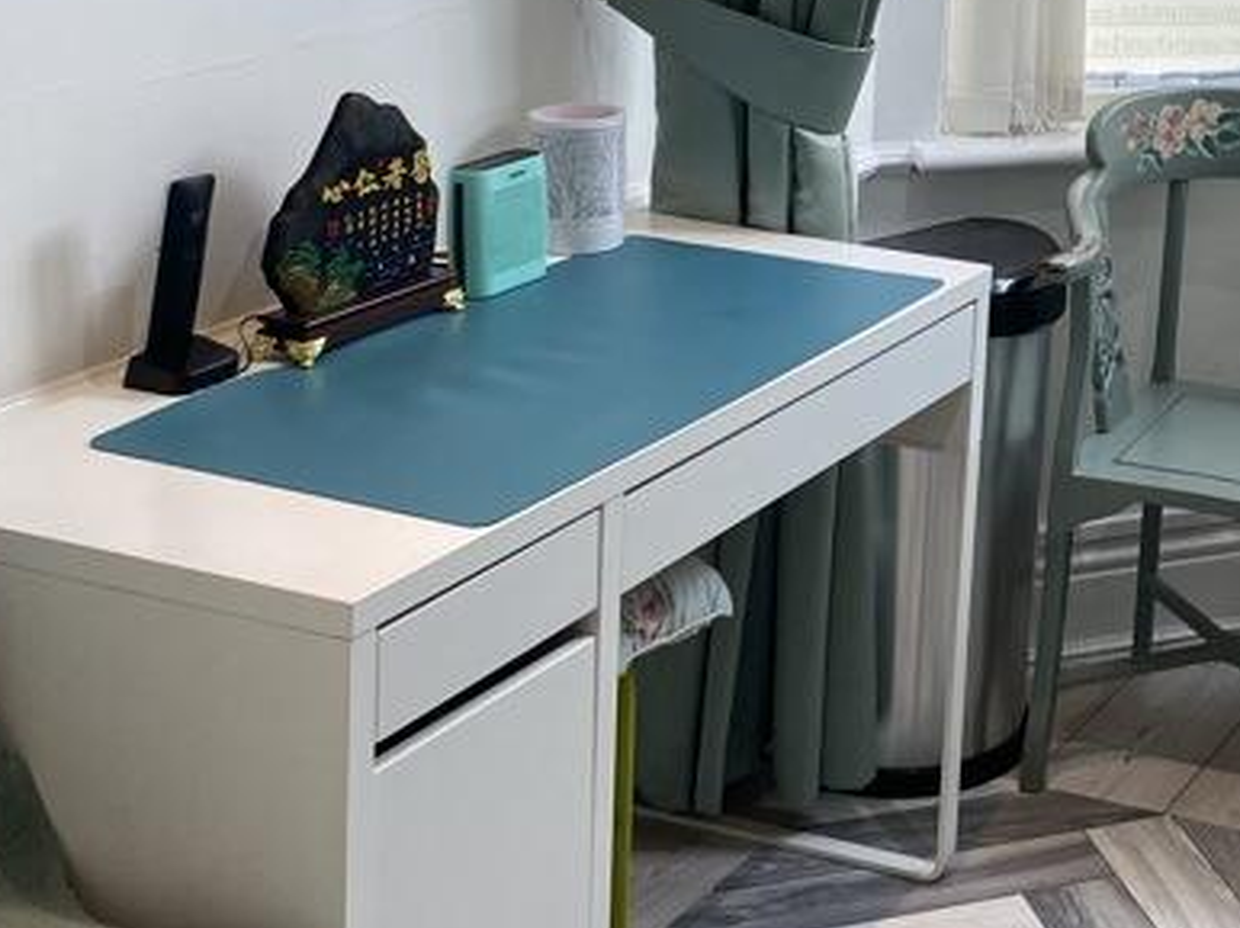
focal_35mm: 69
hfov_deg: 25.6
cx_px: 1446
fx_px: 2470
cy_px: -48
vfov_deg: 20.5
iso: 40
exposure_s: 1/100
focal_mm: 4.25
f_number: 1.8
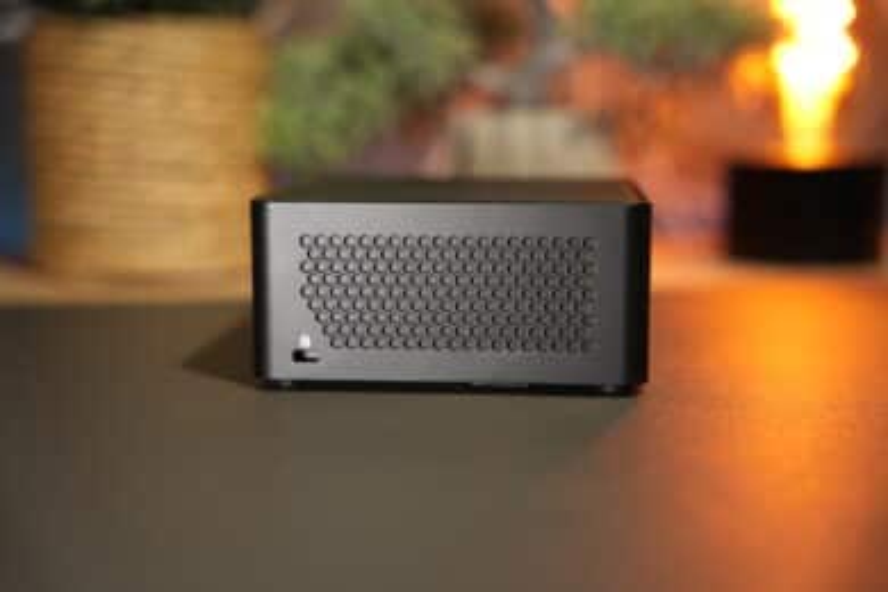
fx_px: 1324
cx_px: 444
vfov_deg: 25.2
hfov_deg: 37.1
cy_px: 296
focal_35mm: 54
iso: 125
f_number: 2.8
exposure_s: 1/60
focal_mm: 53.7
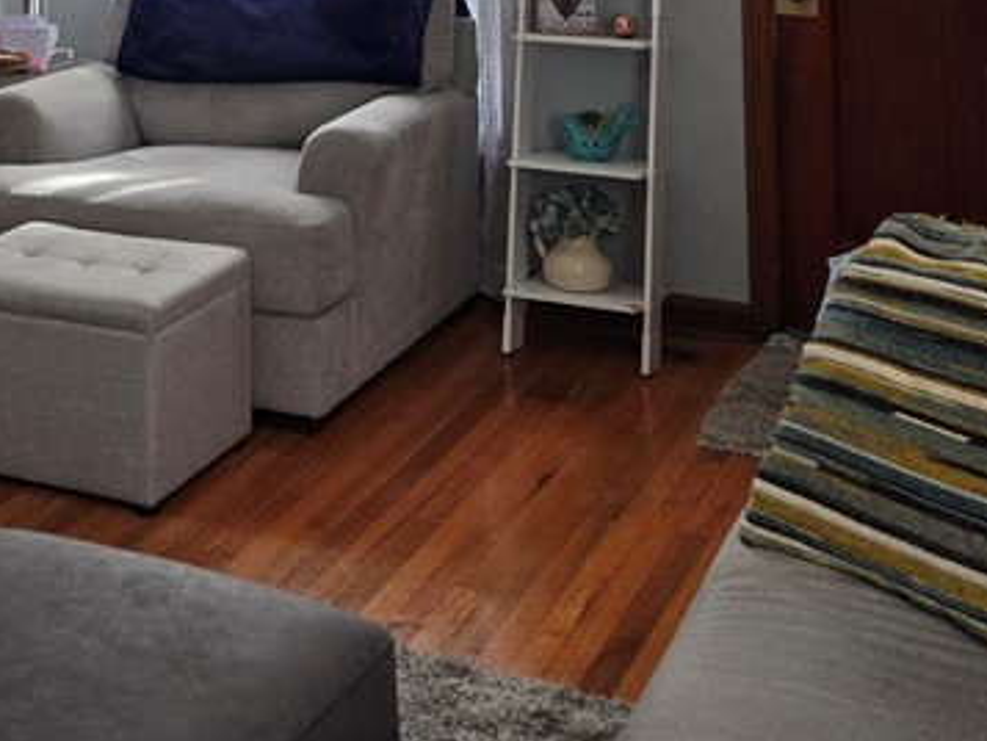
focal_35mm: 66
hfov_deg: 28.6
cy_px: -296
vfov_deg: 19.9
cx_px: 166
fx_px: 1882
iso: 50
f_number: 1.8
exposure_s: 1/180
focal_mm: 5.4
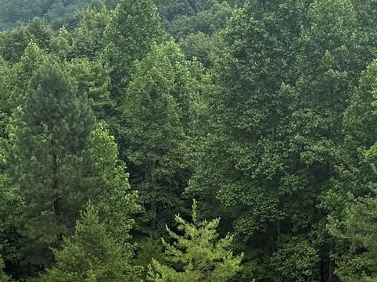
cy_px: 257
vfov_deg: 14.3
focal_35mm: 102
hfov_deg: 19.2
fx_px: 1110
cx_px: 142
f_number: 1.78
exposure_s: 1/1174
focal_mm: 6.76
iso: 80
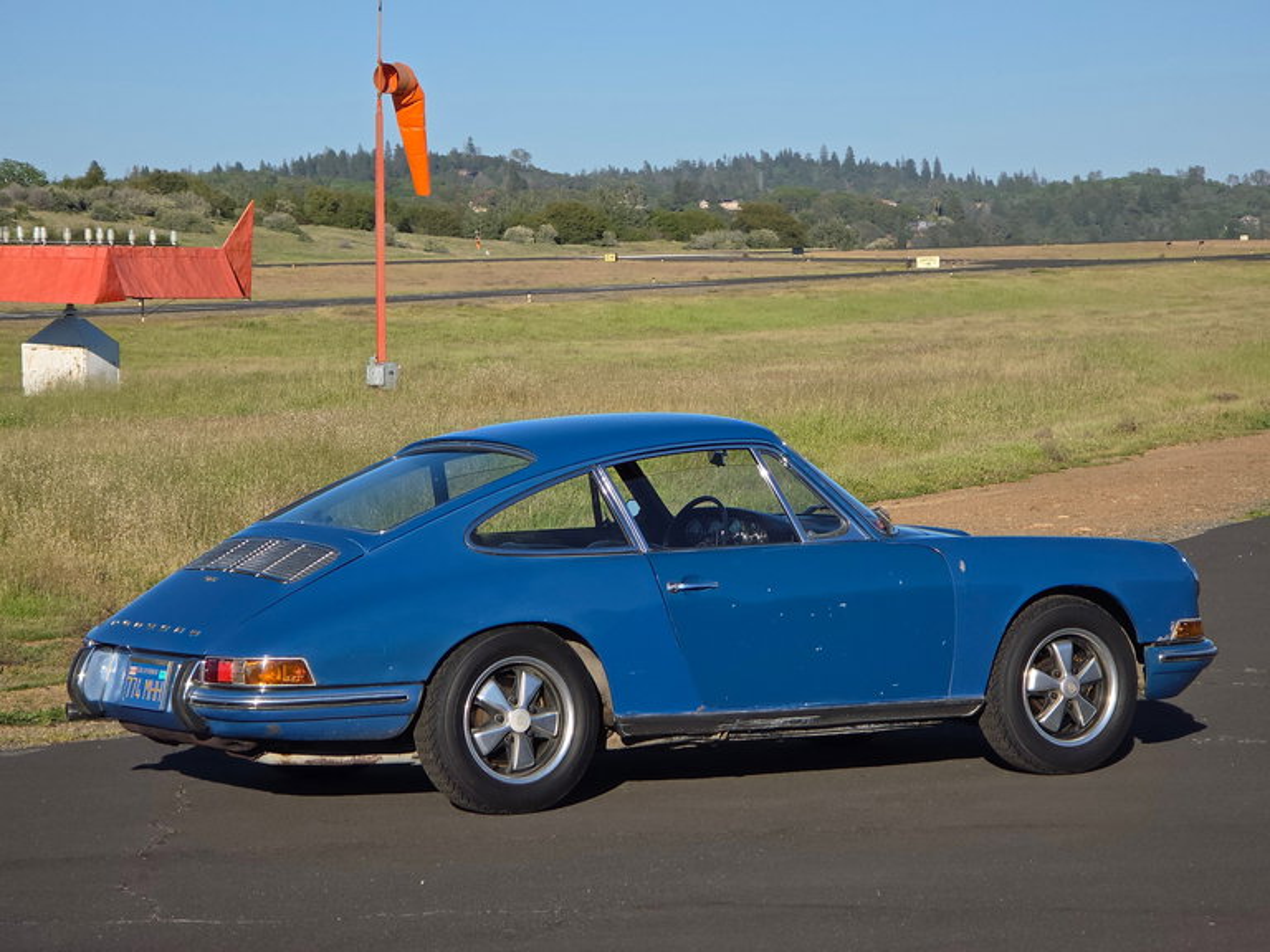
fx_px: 4219
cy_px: 476
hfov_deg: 17.1
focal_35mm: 115
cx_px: 635
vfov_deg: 12.9
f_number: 3.4
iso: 64
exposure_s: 1/1517
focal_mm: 18.6
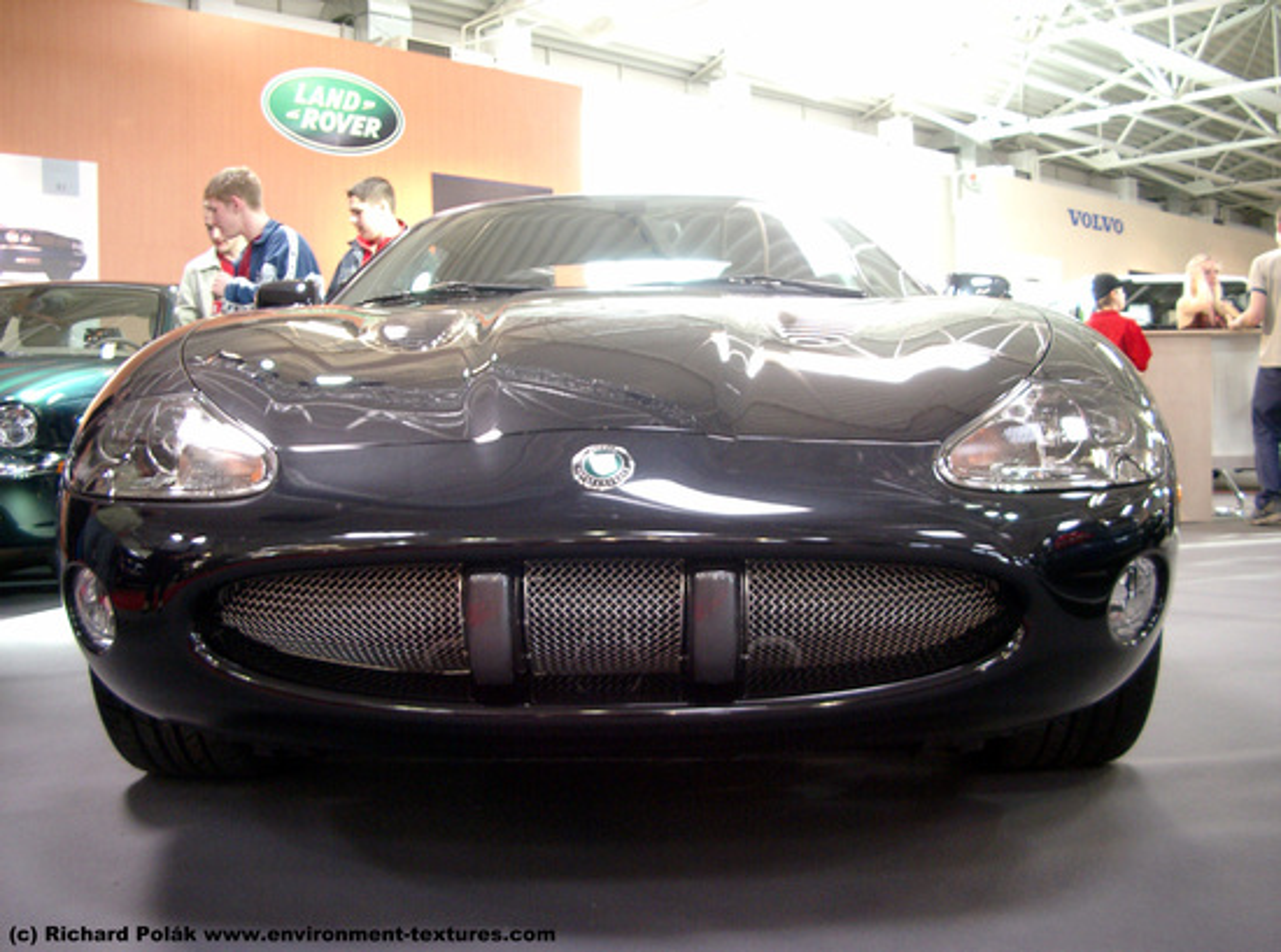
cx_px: 640
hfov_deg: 50.3
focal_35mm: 37
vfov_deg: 38.5
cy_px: 476
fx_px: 1365
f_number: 2.6
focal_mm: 7.6
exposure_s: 1/30
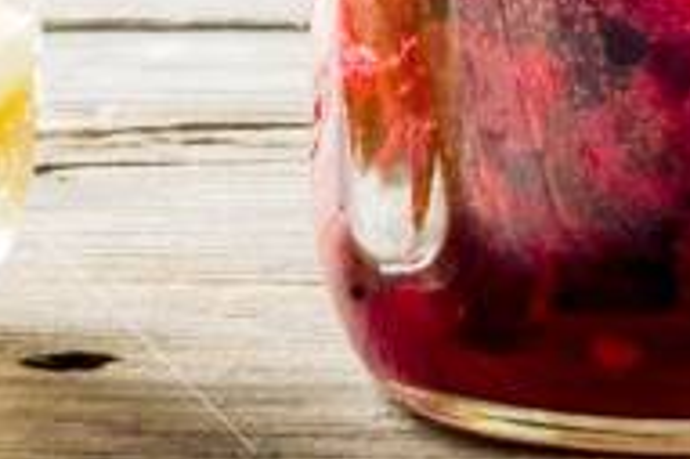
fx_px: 7181
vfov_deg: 3.6
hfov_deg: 5.4
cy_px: -714
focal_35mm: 375
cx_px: 1217
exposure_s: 1/200
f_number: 13
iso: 100
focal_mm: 55
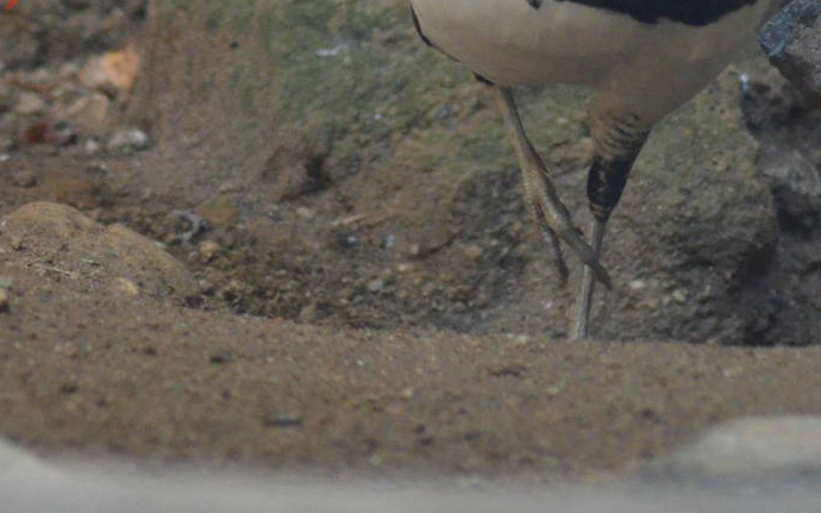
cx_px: 270
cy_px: 101
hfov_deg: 3.2
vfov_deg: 2.0
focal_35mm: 654
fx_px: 14635
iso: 3200
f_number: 4.5
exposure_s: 1/200
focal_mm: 185
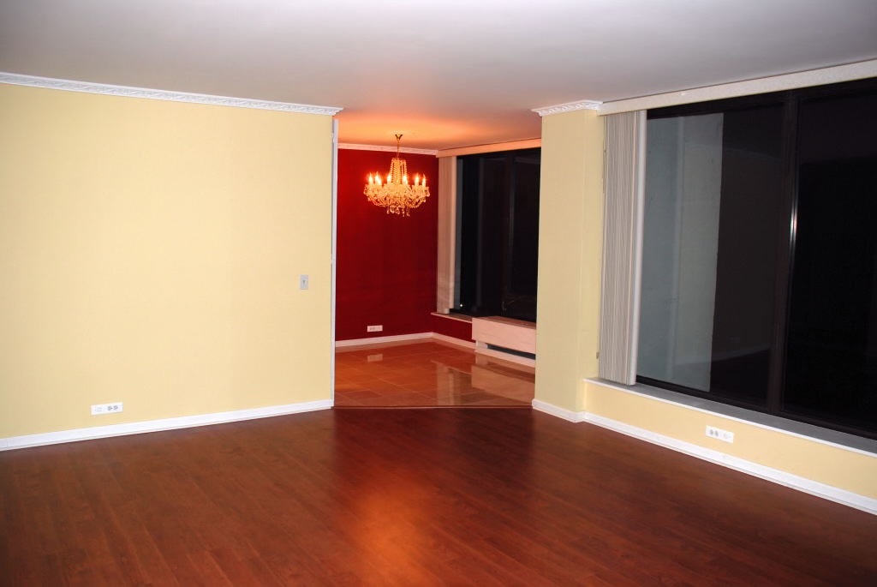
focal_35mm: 30
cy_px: 294
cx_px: 438
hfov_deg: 61.9
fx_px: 732
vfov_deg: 43.7
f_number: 3.8
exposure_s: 1/60
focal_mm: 20
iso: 200
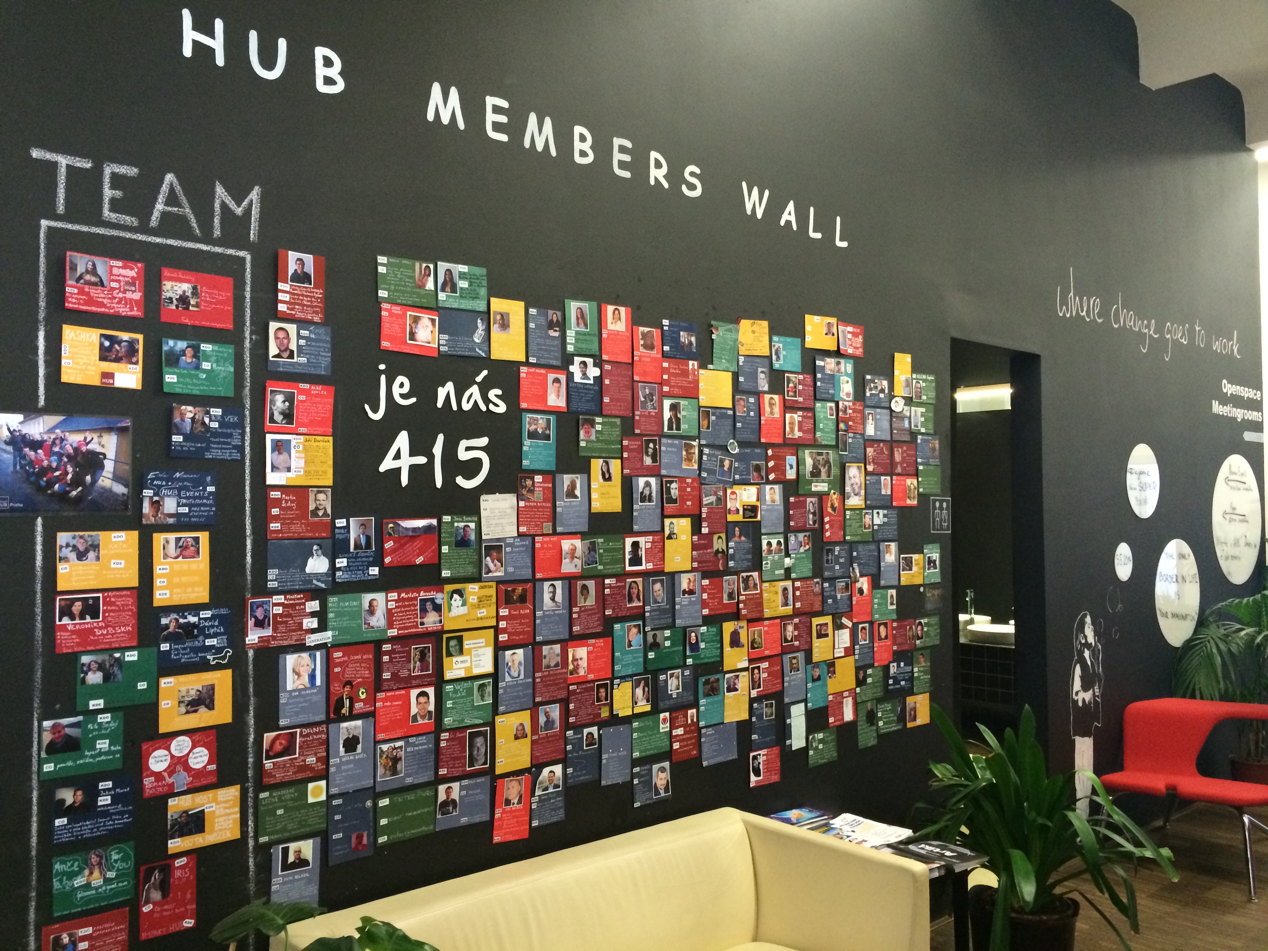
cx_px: 634
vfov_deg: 46.8
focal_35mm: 30
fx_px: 1099
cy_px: 476
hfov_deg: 60.0
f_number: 2.2
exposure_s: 1/30
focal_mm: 4.12
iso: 250
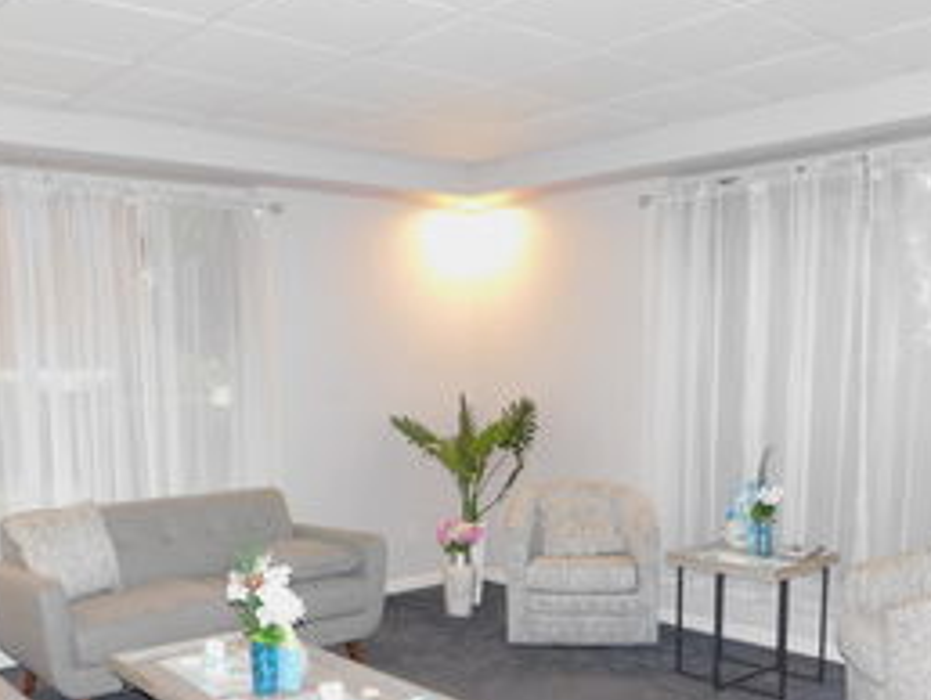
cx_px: 456
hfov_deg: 48.9
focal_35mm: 38
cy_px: 498
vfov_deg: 37.1
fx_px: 1023
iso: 560
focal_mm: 4
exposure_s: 1/30
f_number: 3
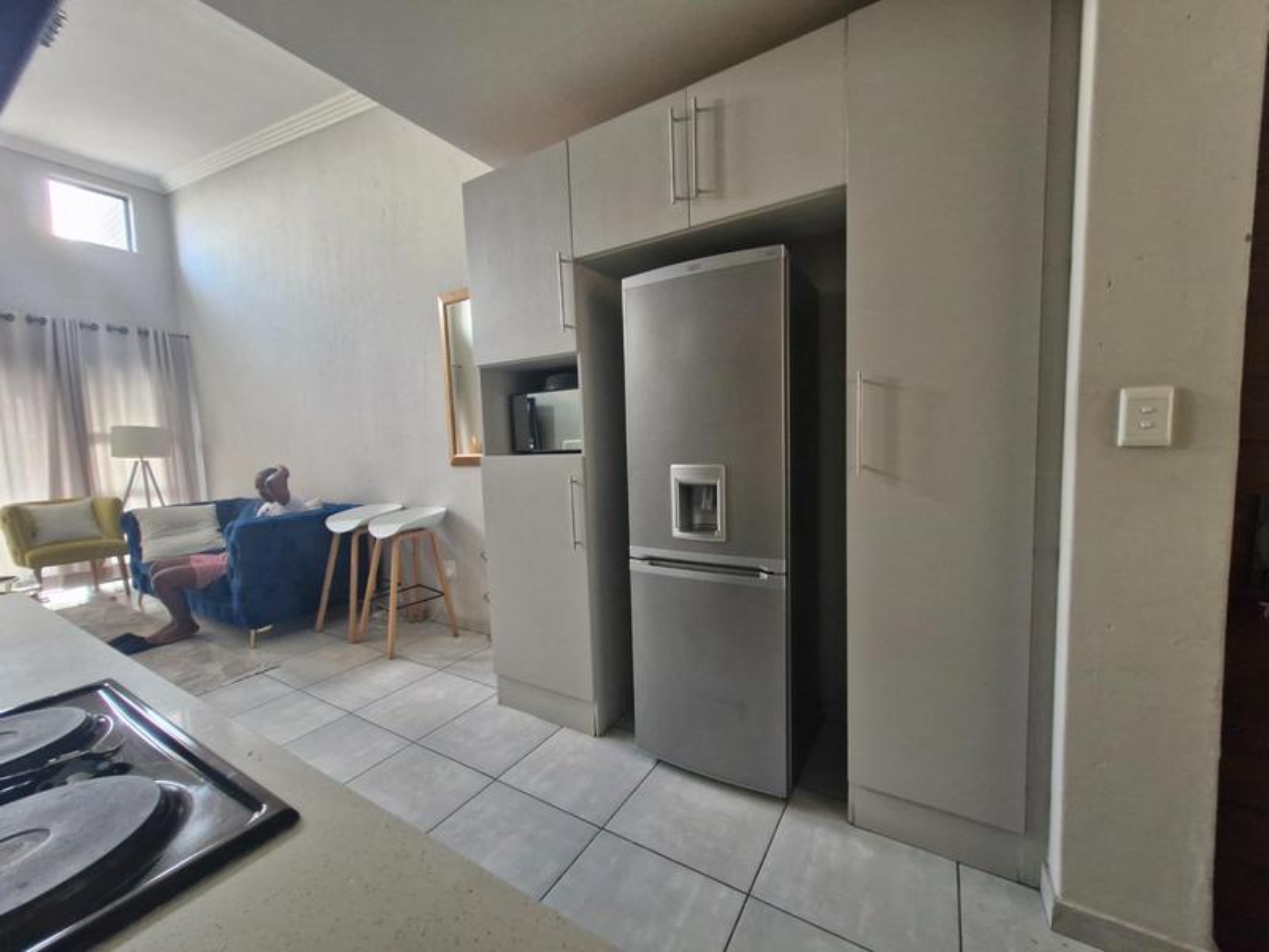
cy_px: 476
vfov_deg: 89.9
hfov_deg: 106.2
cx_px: 634
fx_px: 477
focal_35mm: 13
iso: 320
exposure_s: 1/50
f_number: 2.2
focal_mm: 1.74
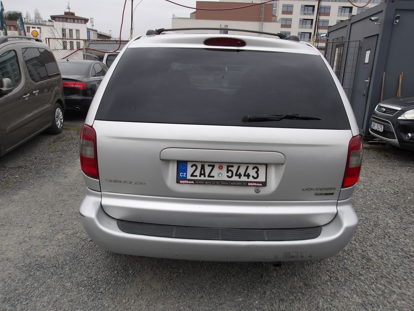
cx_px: 207
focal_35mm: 27
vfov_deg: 51.4
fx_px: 323
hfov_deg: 65.3
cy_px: 156
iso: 100
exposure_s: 1/157
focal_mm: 4.9
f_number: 3
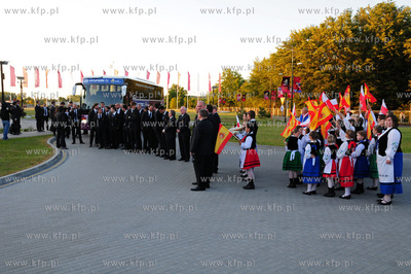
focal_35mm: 36
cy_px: 137
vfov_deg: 36.8
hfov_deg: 53.2
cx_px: 206
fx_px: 411
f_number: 6.3
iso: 320
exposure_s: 1/80
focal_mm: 24
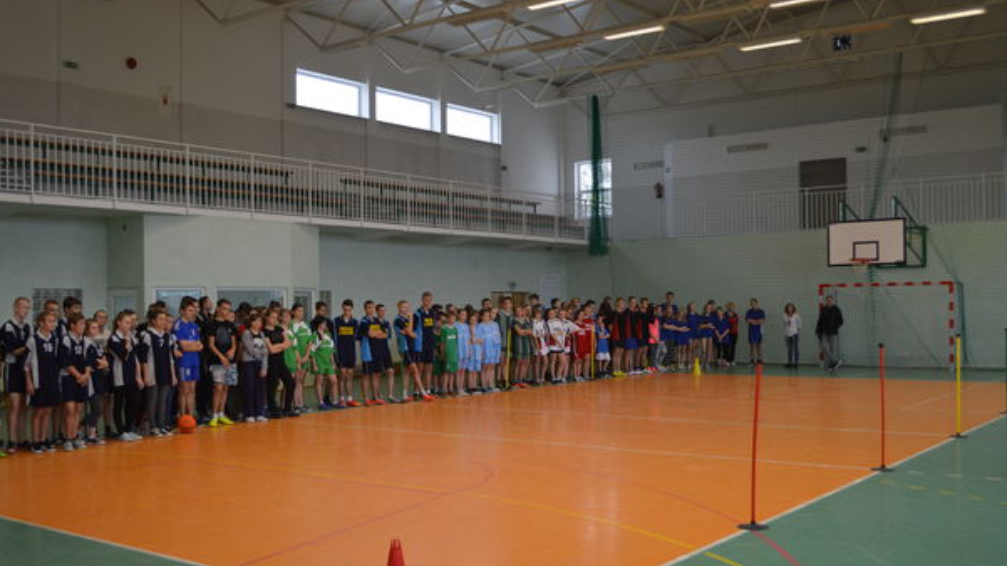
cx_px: 503
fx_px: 1015
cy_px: 314
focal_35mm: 38
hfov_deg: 52.8
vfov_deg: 31.2
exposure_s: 1/60
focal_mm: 24
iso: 400
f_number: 4
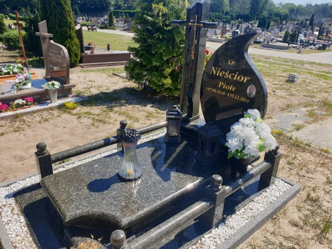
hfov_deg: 67.3
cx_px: 166
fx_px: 249
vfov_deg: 53.1
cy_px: 124
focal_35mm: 26
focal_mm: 4.3
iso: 50
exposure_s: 1/872
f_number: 2.4
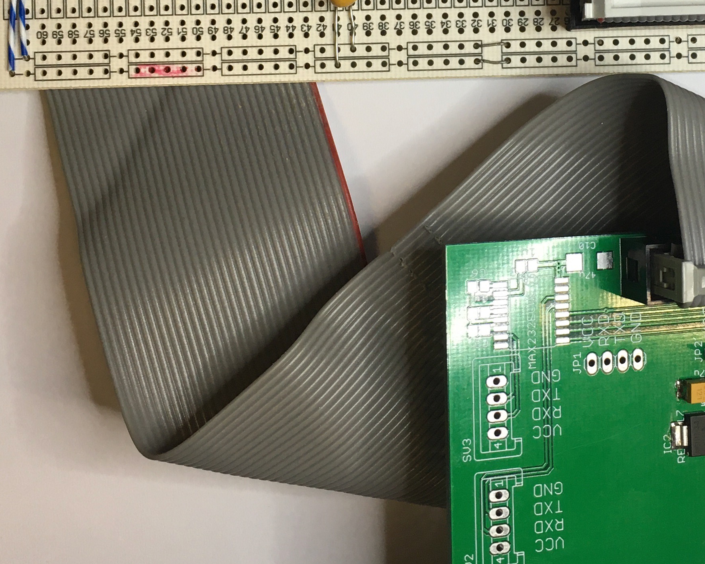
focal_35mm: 65
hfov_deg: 28.9
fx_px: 1356
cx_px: 489
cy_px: 47
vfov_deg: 22.9
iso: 25
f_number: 2.2
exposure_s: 1/33
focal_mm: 4.15
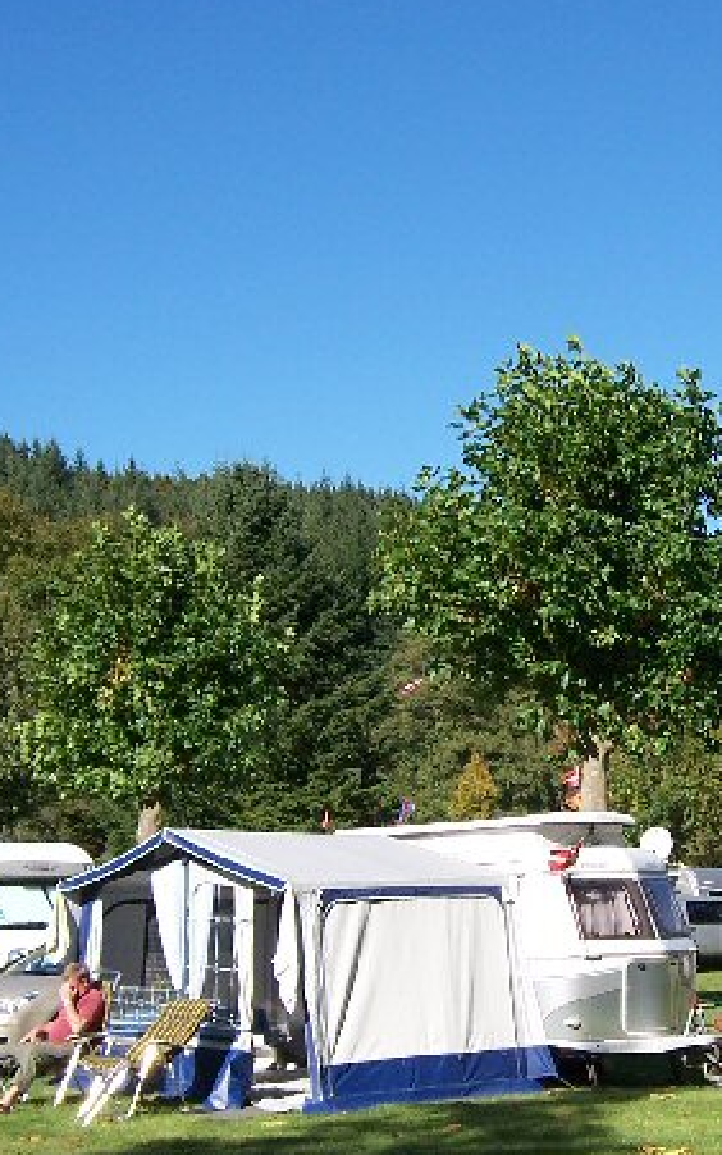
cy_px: 694
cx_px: 543
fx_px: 1951
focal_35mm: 62
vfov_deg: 32.9
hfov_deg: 20.8
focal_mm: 5.5
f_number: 3.4
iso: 80
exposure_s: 1/750
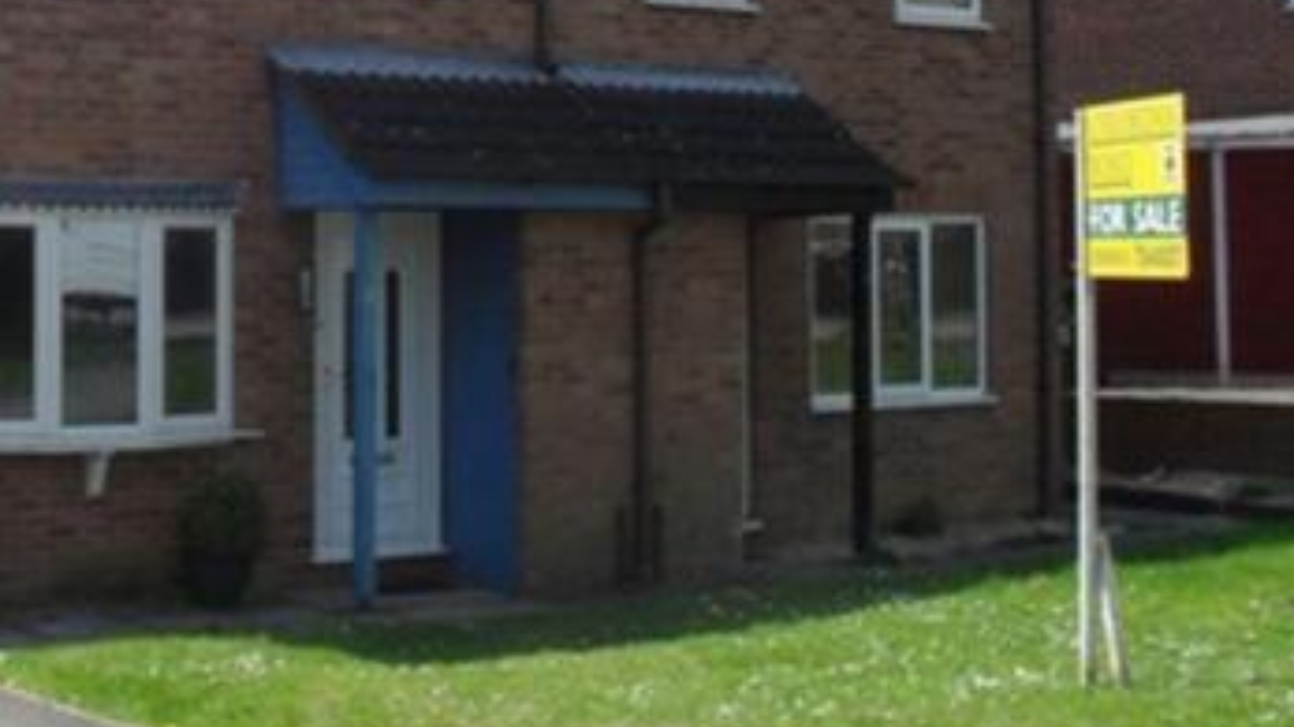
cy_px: 103
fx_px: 2195
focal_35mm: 64
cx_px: 248
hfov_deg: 31.9
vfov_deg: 18.6
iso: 200
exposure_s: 1/250
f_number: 8.4
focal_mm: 6.3
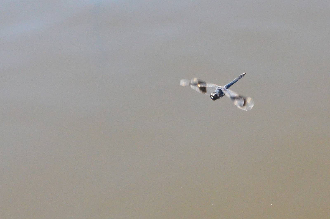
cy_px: 110
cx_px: 165
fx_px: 755
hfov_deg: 24.7
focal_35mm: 82
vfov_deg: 16.5
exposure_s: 1/640
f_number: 13
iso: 2500
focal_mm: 55
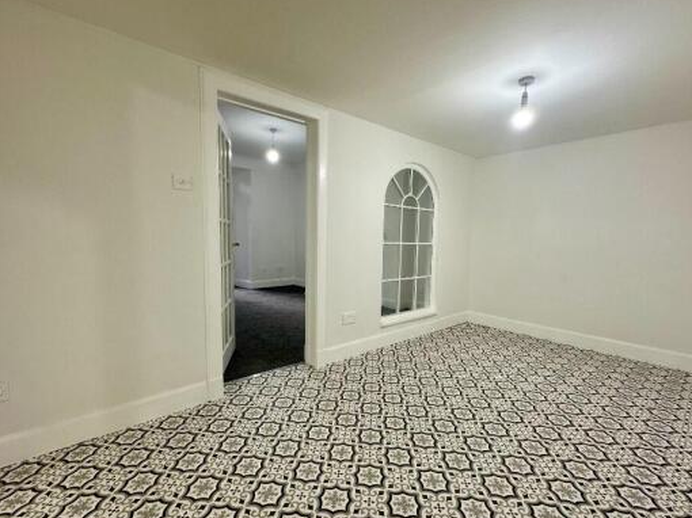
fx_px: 320
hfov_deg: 94.5
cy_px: 265
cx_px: 349
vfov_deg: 78.0
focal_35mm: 16
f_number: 2.2
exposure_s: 1/100
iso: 100
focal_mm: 2.22
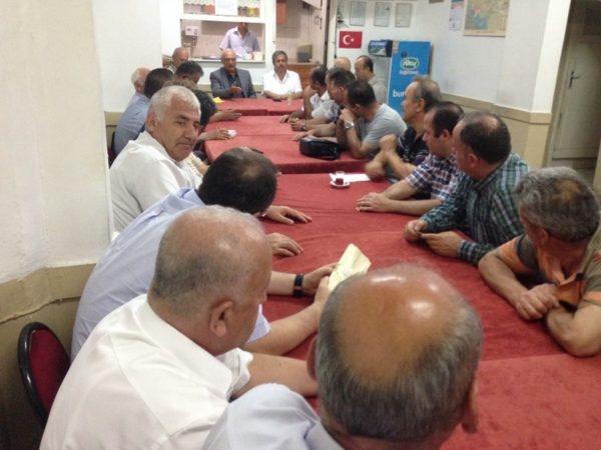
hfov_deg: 55.4
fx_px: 573
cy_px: 225
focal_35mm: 33
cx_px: 300
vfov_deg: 42.9
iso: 320
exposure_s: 1/20
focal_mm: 4.12
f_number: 2.4
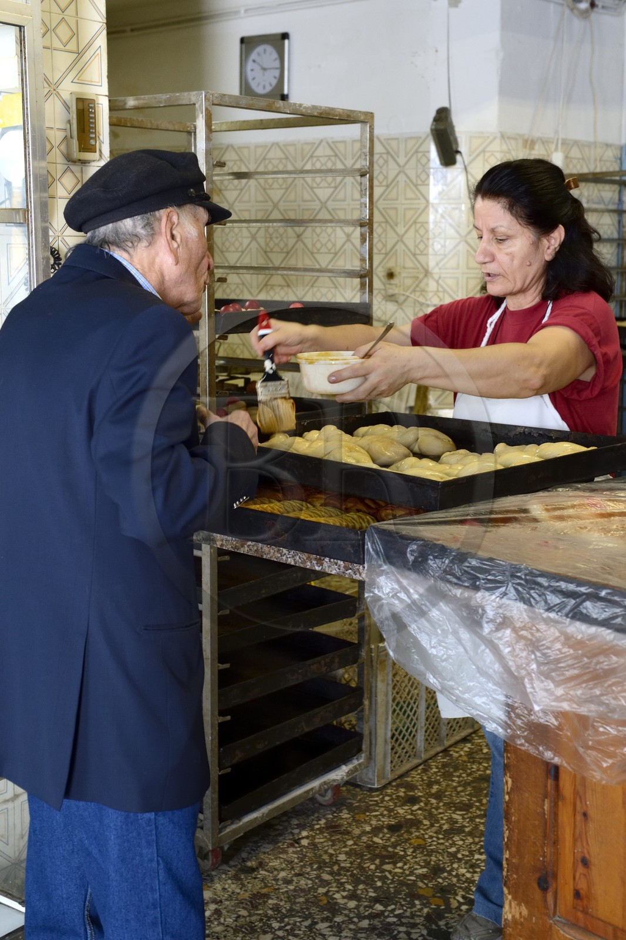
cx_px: 313
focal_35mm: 48
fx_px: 1252
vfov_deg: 41.1
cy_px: 470
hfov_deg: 28.1
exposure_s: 1/50
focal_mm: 48
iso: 1600
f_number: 5.6
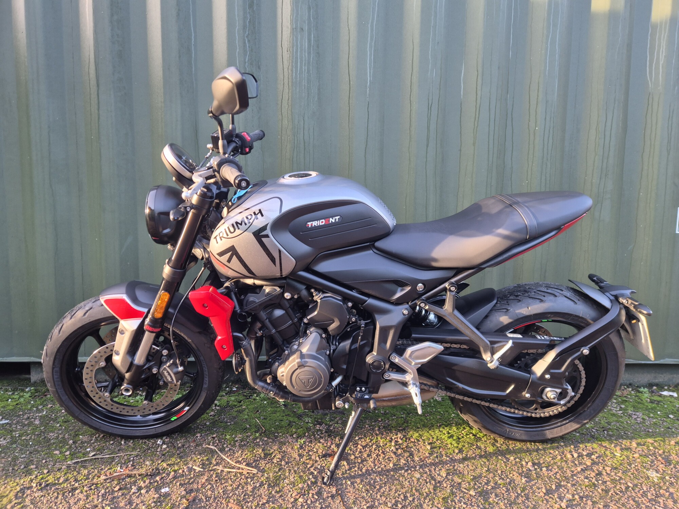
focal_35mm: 23
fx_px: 451
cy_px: 254
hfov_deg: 73.9
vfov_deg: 58.9
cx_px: 340
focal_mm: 5.4
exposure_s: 1/180
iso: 160
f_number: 1.8
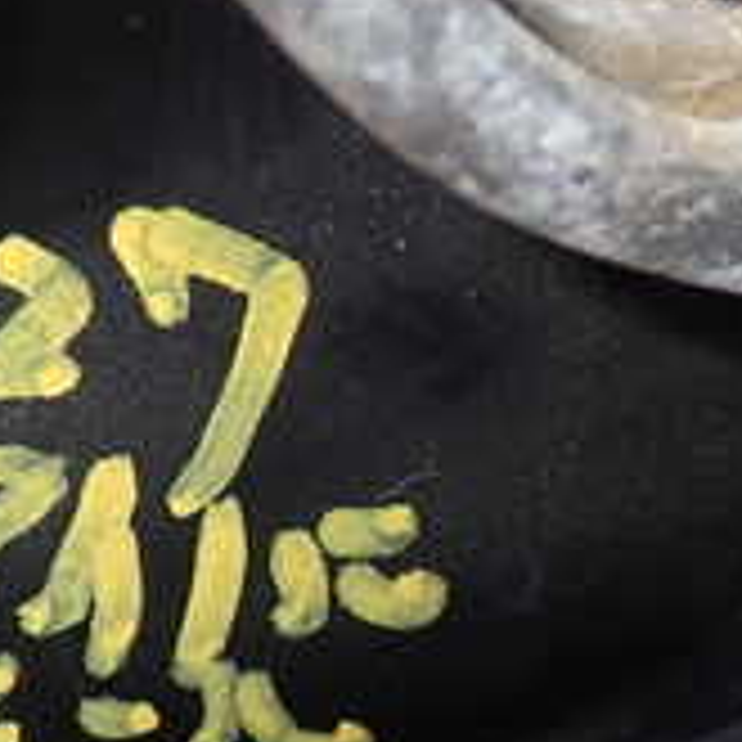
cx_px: 243
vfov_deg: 12.4
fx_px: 3419
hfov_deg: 12.4
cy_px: 265
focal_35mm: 141
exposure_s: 1/40
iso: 200
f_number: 9
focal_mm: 7.84
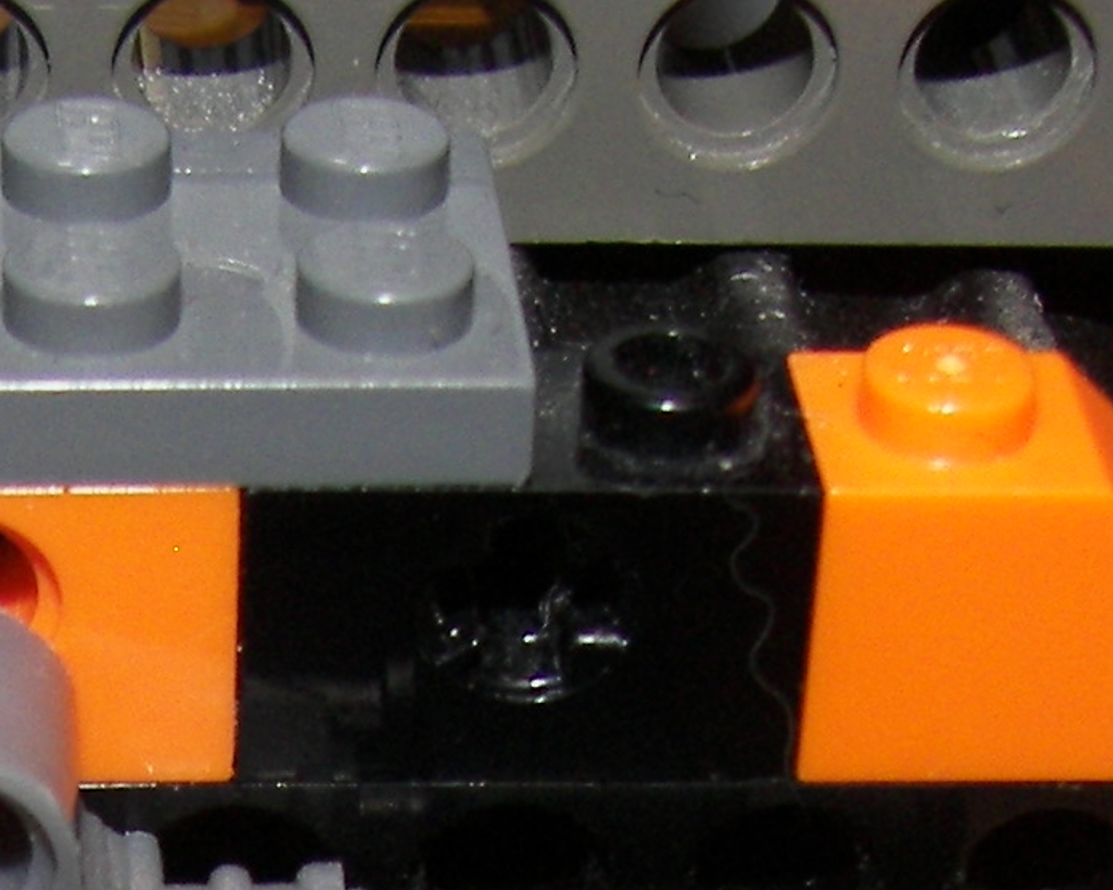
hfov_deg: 14.5
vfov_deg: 11.1
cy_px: 1541
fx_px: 4315
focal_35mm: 131
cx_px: 38
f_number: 2.8
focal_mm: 6
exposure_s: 1/30
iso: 100
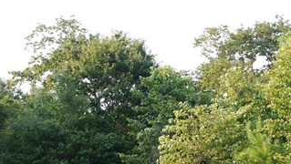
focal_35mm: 100
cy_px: 154
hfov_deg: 21.3
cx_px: 146
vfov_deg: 12.0
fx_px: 772
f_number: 5.6
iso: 100
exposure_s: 1/100
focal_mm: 24
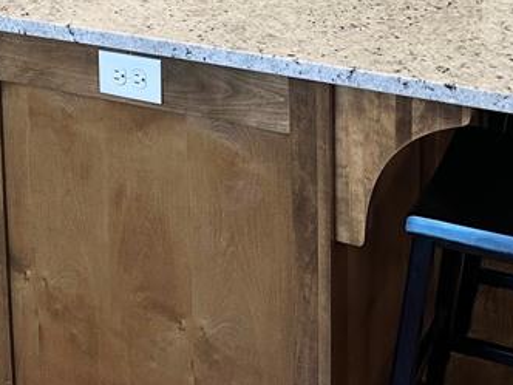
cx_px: 113
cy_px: -155
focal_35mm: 74
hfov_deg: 25.9
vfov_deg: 18.2
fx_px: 1097
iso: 200
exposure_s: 1/120
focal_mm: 6.86
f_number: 1.78
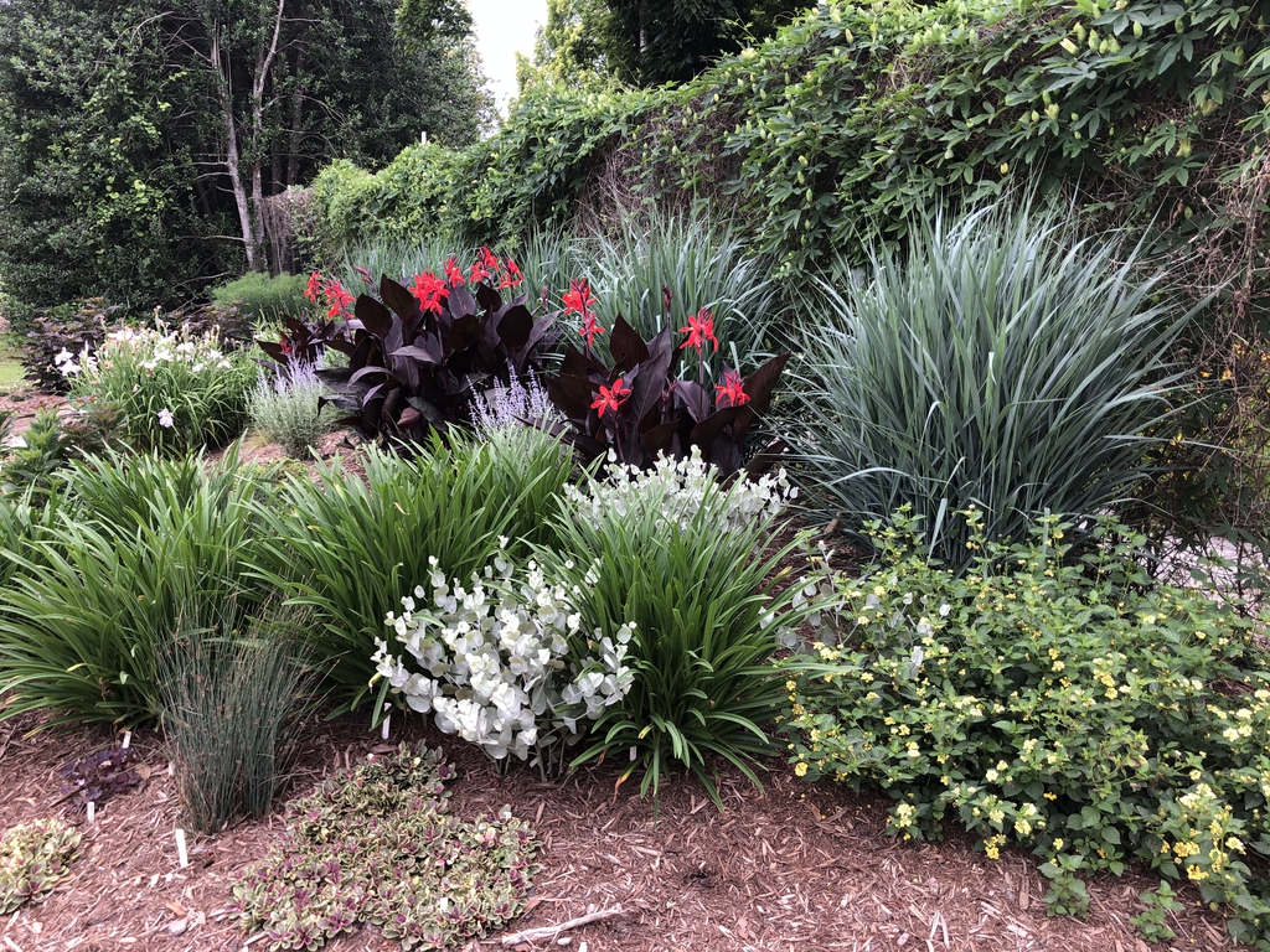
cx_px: 635
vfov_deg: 49.7
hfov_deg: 63.4
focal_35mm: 28
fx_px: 1027
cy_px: 476
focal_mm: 3.99
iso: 20
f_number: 1.8
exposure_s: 1/120
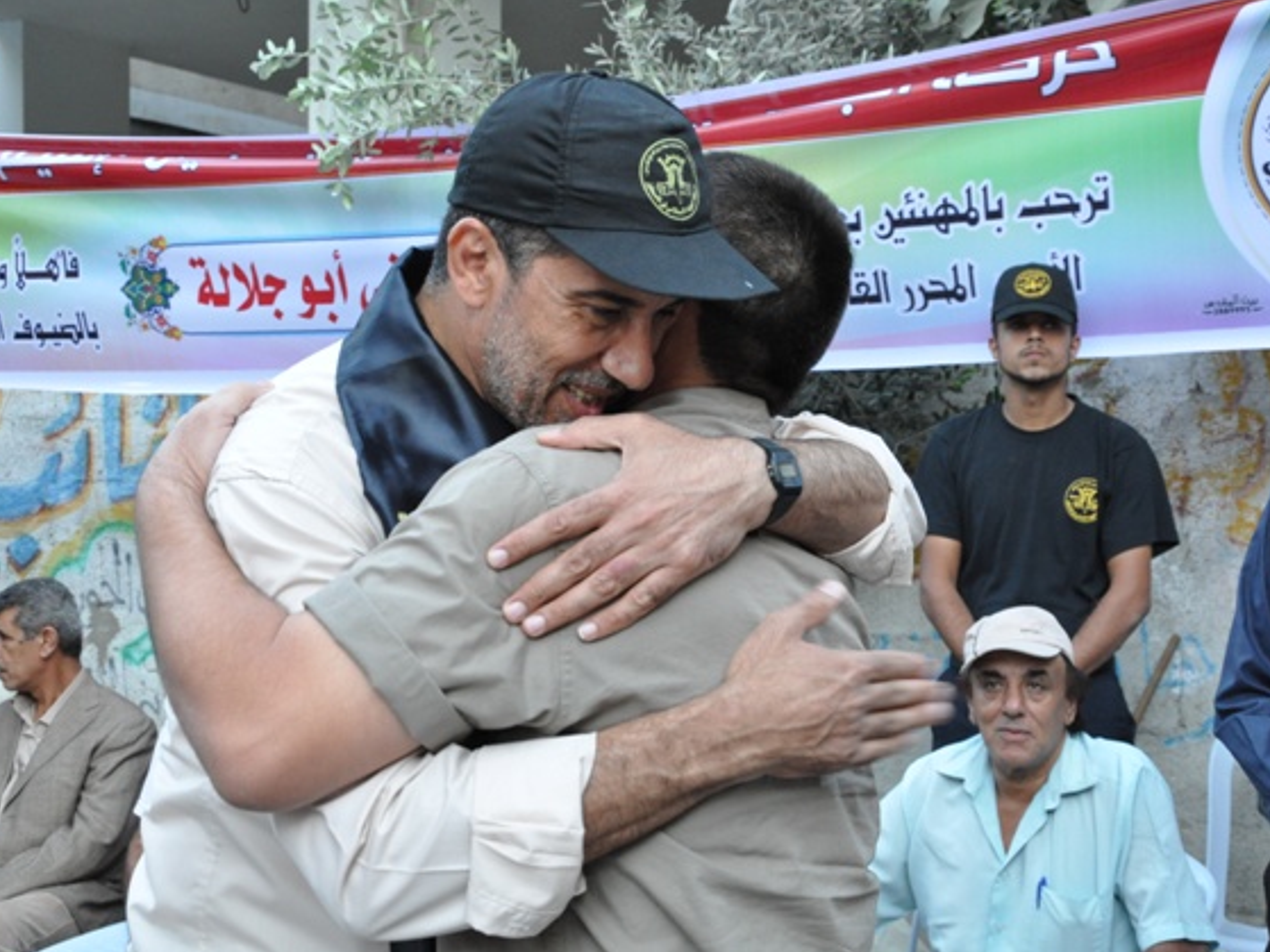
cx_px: 657
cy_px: 478
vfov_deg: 22.2
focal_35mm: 66
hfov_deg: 29.4
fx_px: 2421
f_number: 9
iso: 1600
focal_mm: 40
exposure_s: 1/80
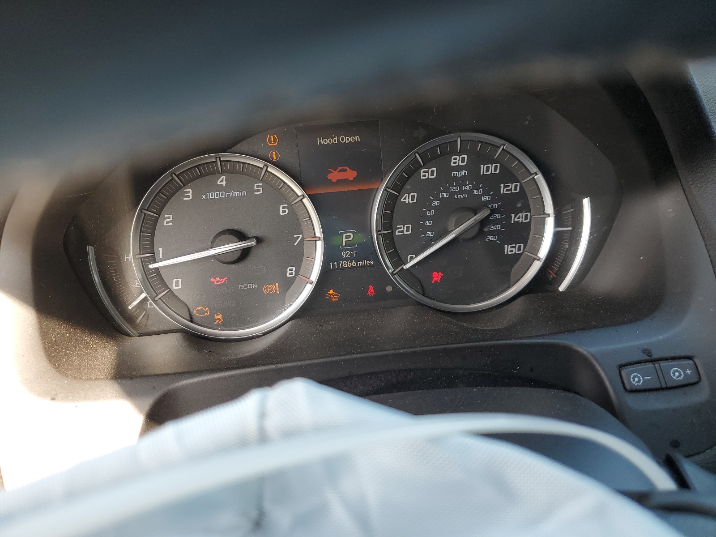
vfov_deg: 53.1
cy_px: 268
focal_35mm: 26
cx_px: 358
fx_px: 538
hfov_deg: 67.3
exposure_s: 1/175
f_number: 1.5
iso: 50
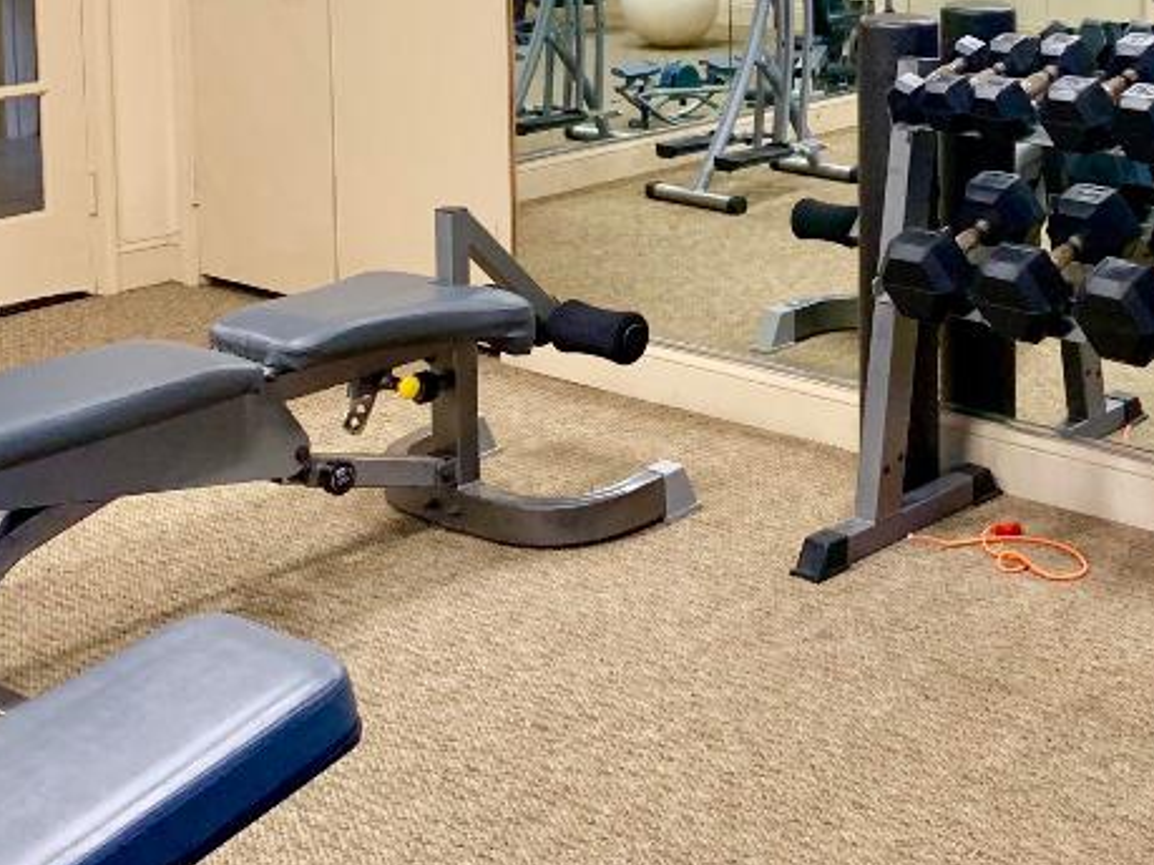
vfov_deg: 23.9
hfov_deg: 32.4
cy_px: -45
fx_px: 1933
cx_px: 910
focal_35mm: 58
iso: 320
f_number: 1.8
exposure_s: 1/30
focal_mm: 4.25
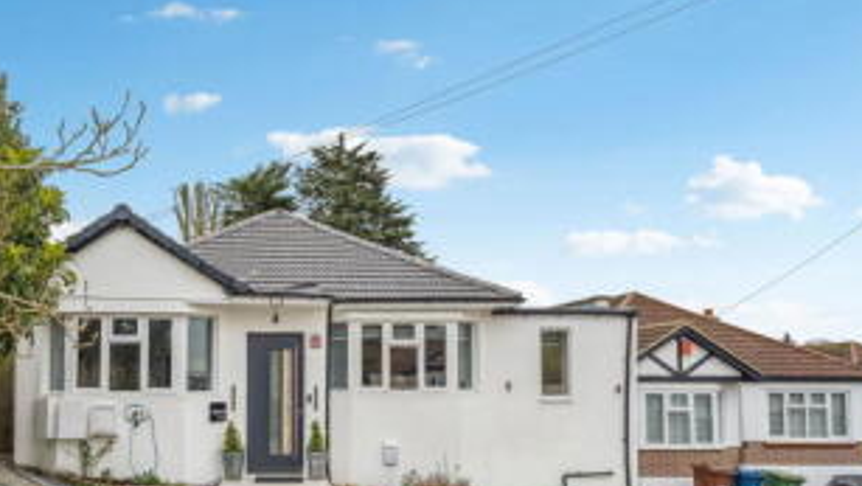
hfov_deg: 67.5
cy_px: 344
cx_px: 306
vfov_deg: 41.4
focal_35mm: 27
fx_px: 628
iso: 1000
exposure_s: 1/250
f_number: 6.3
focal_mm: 16.9
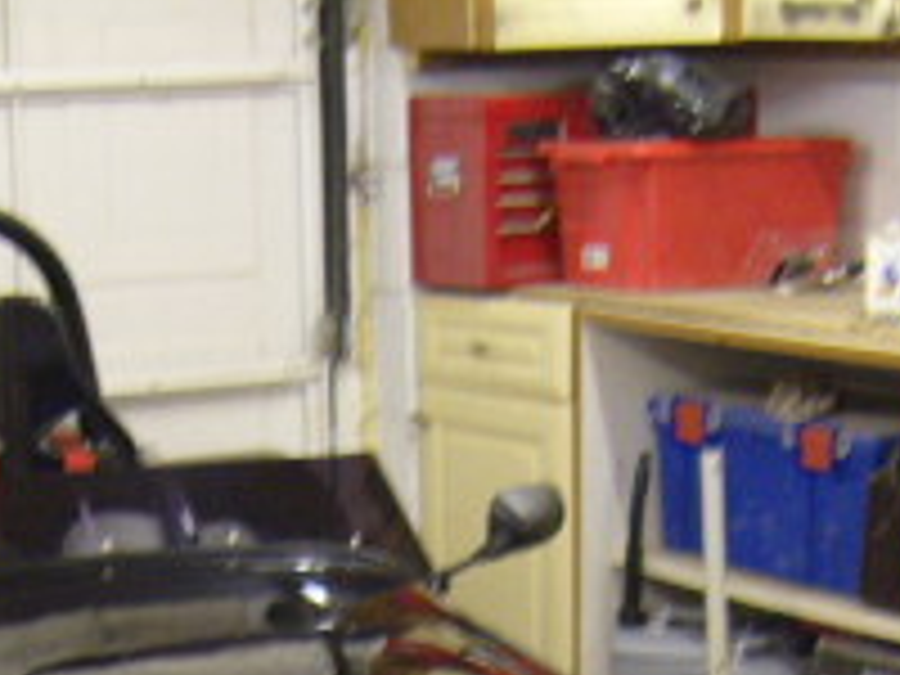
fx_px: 2912
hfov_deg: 17.5
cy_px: 1071
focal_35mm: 112
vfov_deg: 12.4
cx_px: 243
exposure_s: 1/20
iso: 200
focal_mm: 7.4
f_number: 2.8
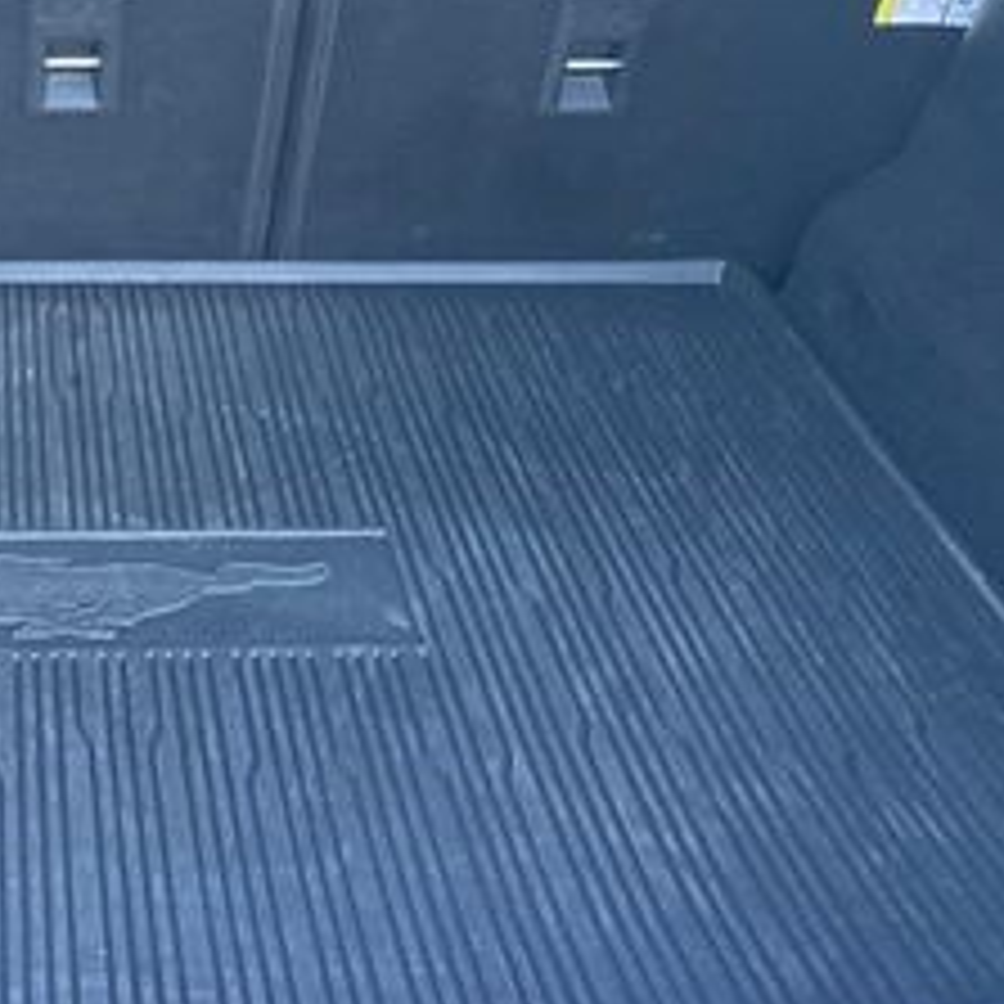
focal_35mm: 66
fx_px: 2166
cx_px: 108
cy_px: 261
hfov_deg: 25.3
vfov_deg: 25.8
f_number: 1.6
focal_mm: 4.2
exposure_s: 1/60
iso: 200
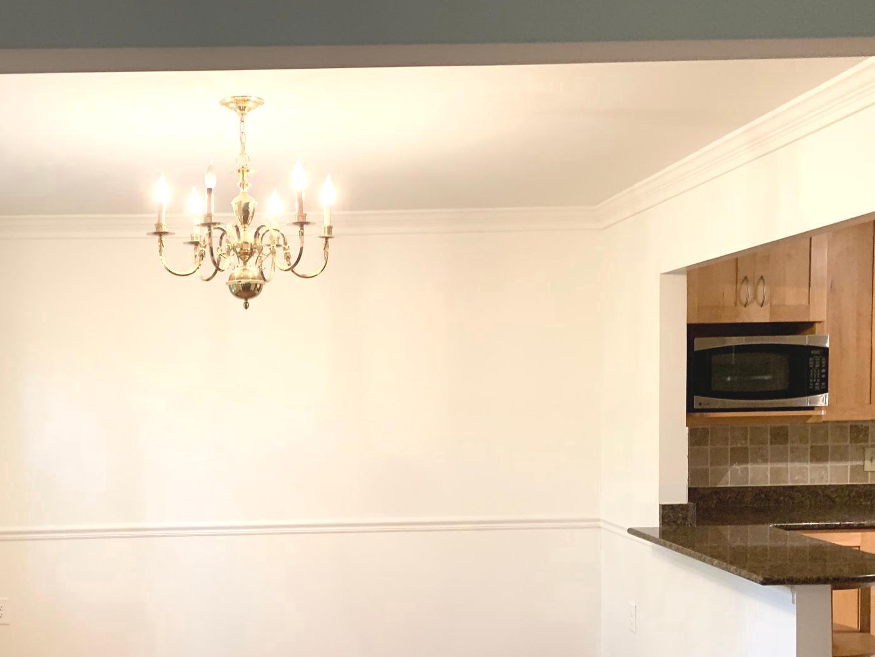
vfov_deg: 37.1
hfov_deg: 48.0
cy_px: 462
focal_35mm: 38
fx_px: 961
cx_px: 275
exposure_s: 1/60
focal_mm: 4.25
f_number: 1.8
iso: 125
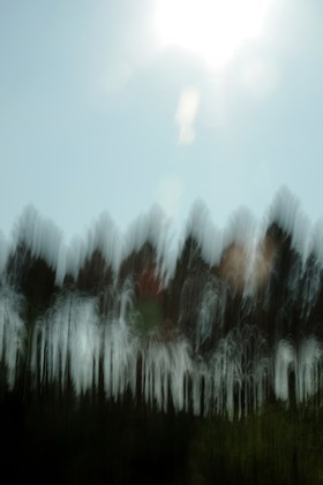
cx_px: 162
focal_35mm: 60
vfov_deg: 33.4
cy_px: 242
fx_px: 809
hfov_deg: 22.6
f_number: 32
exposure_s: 1/10
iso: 200
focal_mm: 40
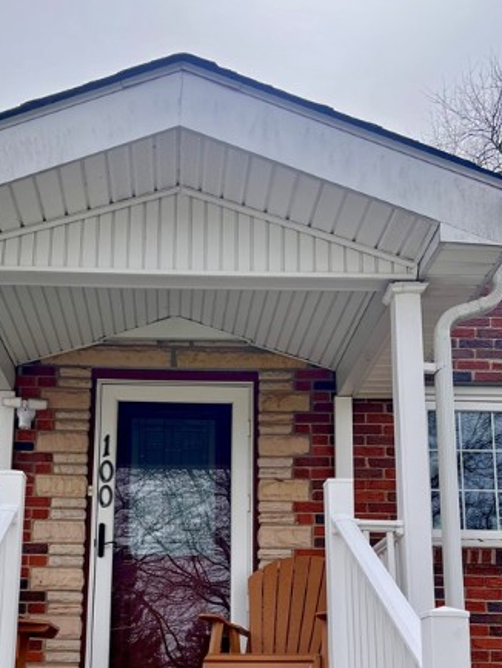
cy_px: 513
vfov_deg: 39.9
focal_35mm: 46
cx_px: 163
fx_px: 889
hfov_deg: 31.3
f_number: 1.5
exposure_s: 1/3831
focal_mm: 5.7
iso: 50
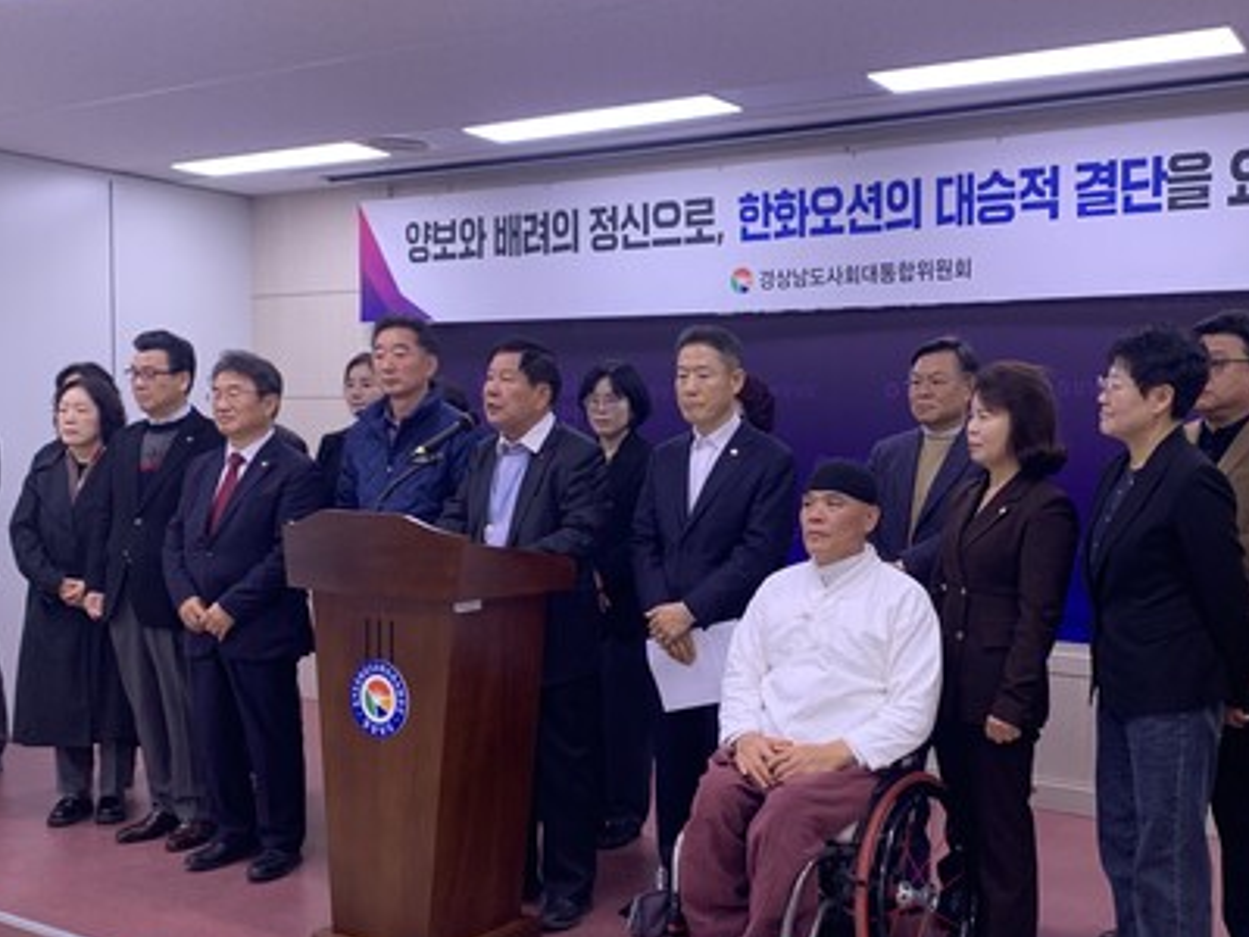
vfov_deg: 36.6
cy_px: 575
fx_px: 1407
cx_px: 706
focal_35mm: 39
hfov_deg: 47.7
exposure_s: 1/62
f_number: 1.8
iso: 100
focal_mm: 4.25
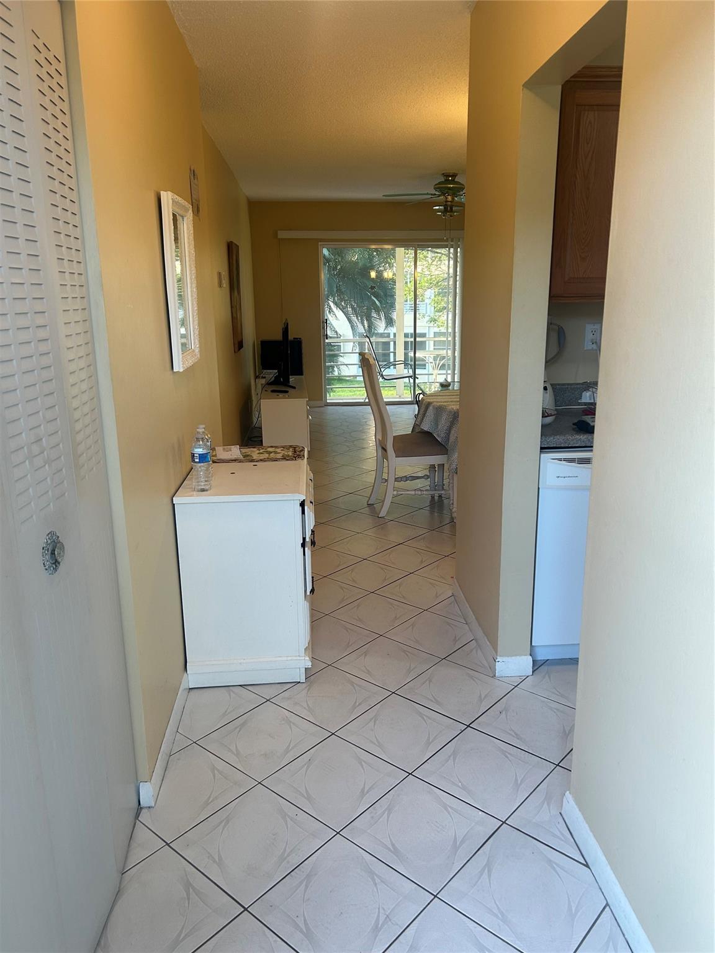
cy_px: 476
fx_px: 716
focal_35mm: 26
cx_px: 358
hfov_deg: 53.1
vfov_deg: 67.3
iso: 80
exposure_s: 1/120
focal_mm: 5.7
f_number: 1.5
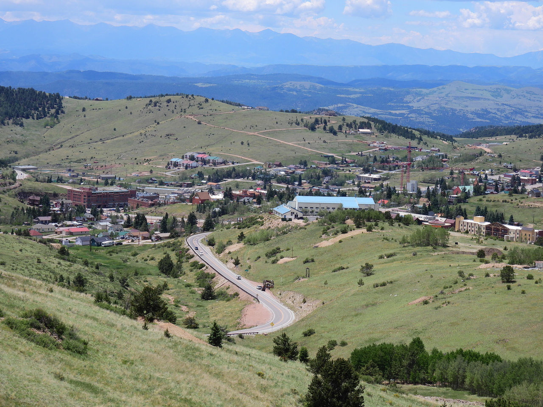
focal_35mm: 95
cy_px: 204
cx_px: 272
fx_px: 1490
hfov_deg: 20.7
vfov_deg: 15.6
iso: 100
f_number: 4
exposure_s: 1/1250
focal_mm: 17
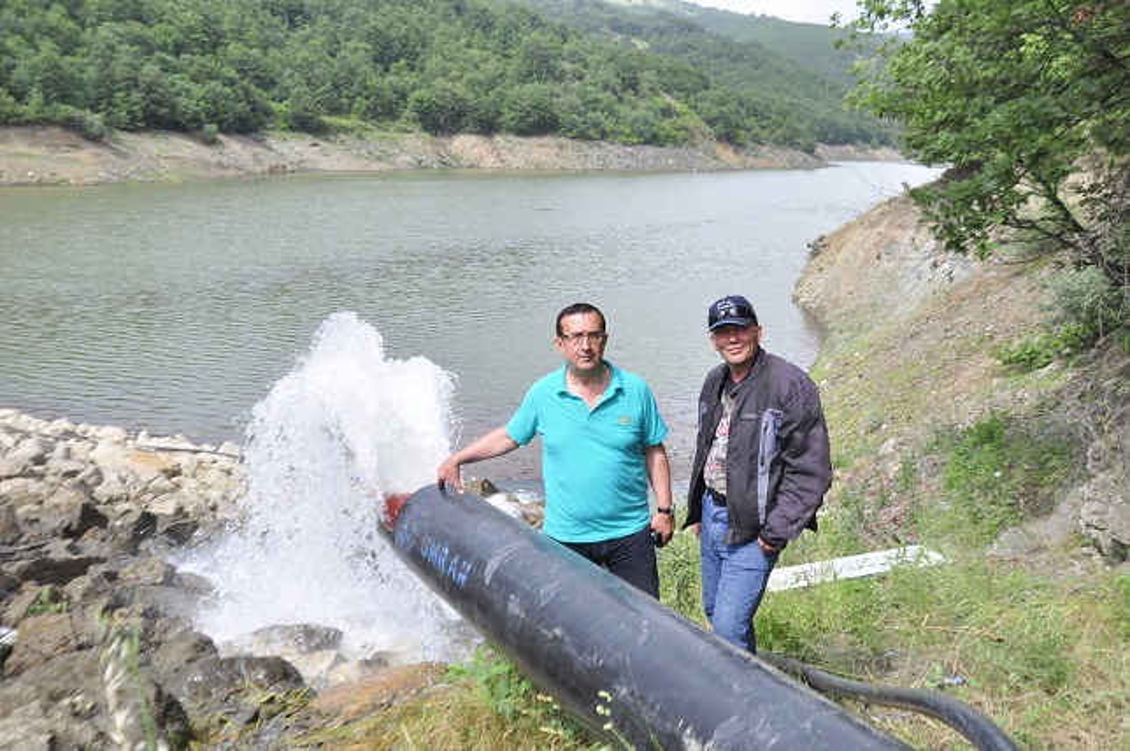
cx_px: 565
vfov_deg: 39.9
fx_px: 1035
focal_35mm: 33
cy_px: 376
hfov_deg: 57.3
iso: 320
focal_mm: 22
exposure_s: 1/400
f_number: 4.5
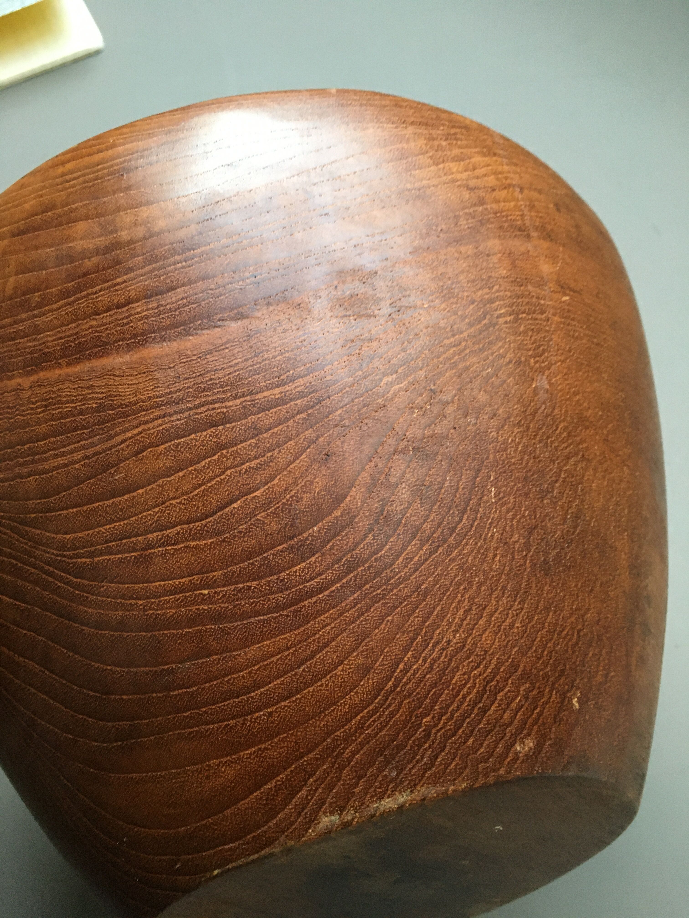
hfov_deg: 48.2
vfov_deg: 61.7
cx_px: 344
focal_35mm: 29
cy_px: 459
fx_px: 770
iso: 200
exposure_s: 1/24
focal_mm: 4.15
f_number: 2.2
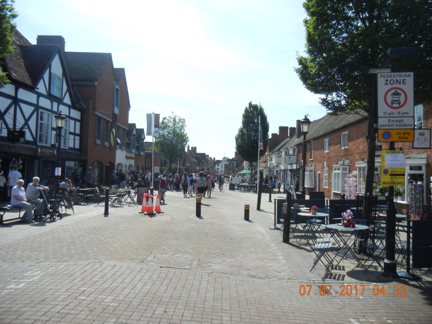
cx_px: 216
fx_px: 374
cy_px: 162
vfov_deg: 46.8
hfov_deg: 60.0
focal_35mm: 30
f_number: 7
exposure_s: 1/370
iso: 160
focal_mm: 5.4
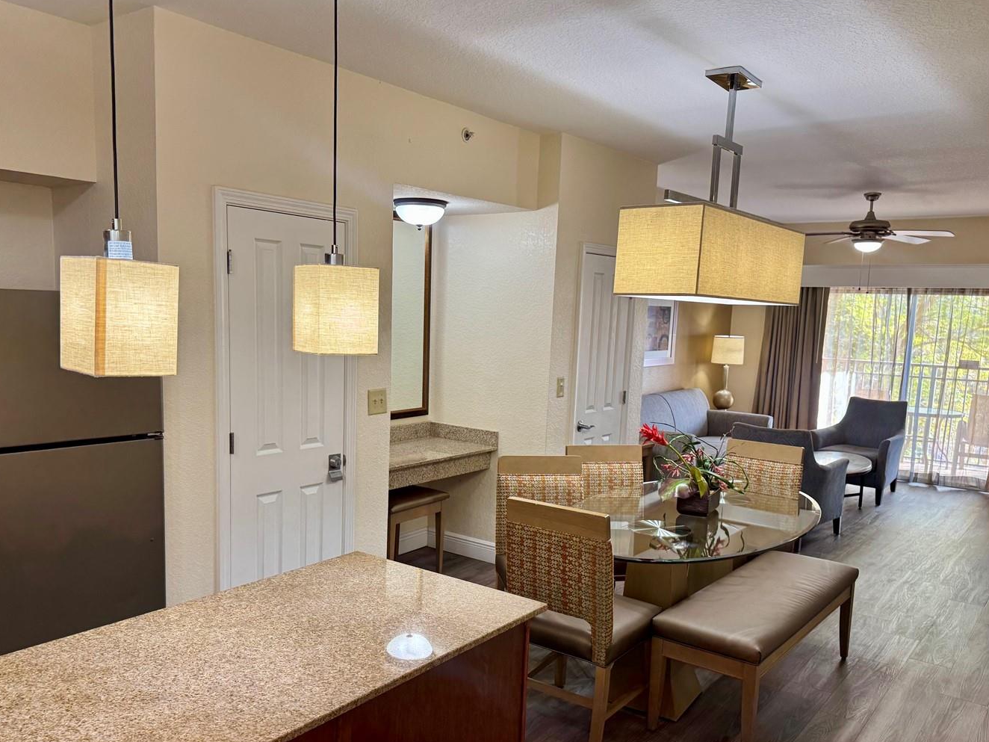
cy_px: 429
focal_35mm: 29
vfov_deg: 48.1
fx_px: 829
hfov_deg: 61.6
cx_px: 461
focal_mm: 6.76
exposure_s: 1/120
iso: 160
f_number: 1.78
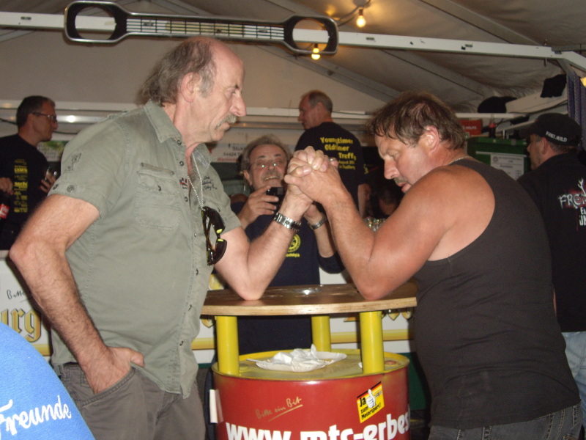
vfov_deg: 31.5
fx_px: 779
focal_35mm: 46
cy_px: 220
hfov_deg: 41.2
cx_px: 293
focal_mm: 9.6
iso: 200
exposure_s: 1/50
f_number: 3.1
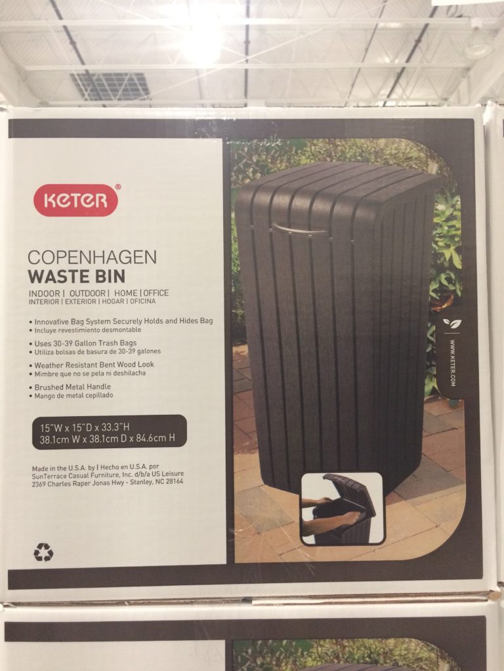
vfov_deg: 61.7
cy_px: 336
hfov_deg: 48.2
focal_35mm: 29
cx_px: 252
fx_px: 563
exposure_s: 1/33
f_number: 2.2
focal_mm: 4.15
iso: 250
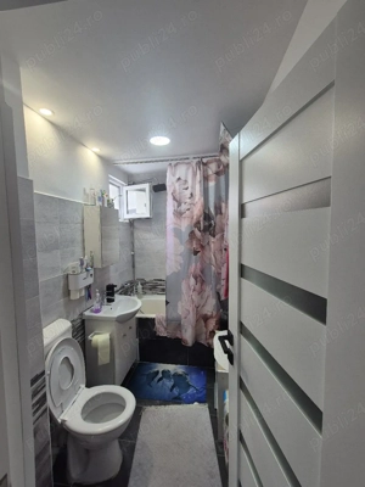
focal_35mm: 13
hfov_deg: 89.9
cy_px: 244
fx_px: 183
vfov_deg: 106.2
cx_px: 182
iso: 100
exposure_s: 1/50
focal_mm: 2.2
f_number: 2.2
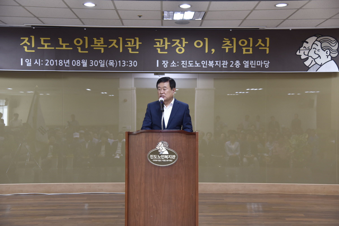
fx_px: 433
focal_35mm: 46
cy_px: 113
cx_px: 170
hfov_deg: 42.7
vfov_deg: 29.3
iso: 800
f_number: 4
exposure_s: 1/125
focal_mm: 46
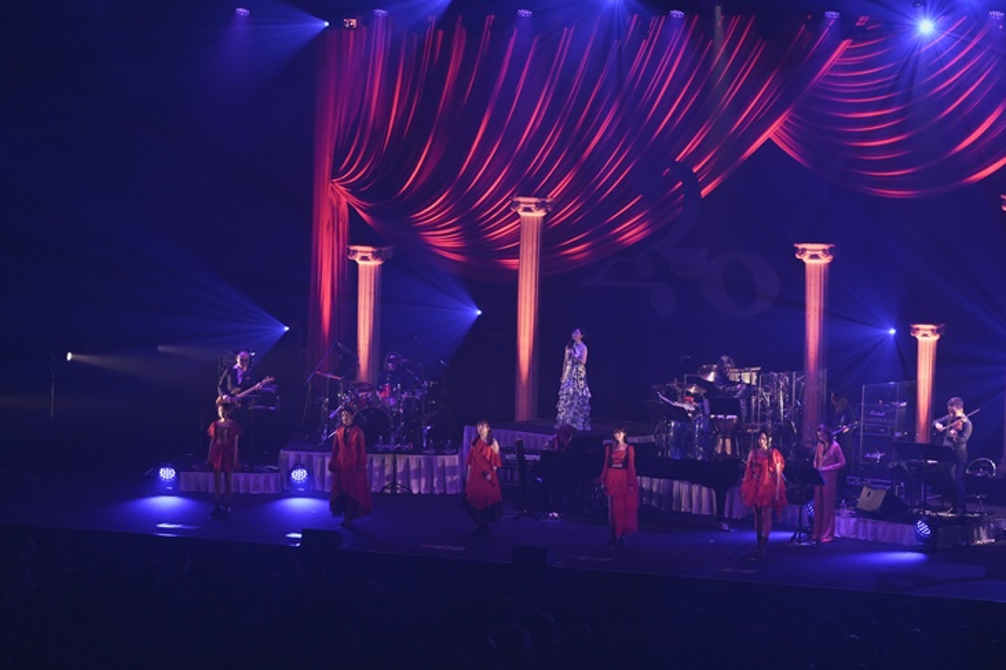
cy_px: 320
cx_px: 542
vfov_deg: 14.7
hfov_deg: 21.9
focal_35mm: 93
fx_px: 2598
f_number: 4
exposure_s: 1/320
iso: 1600
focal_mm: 57
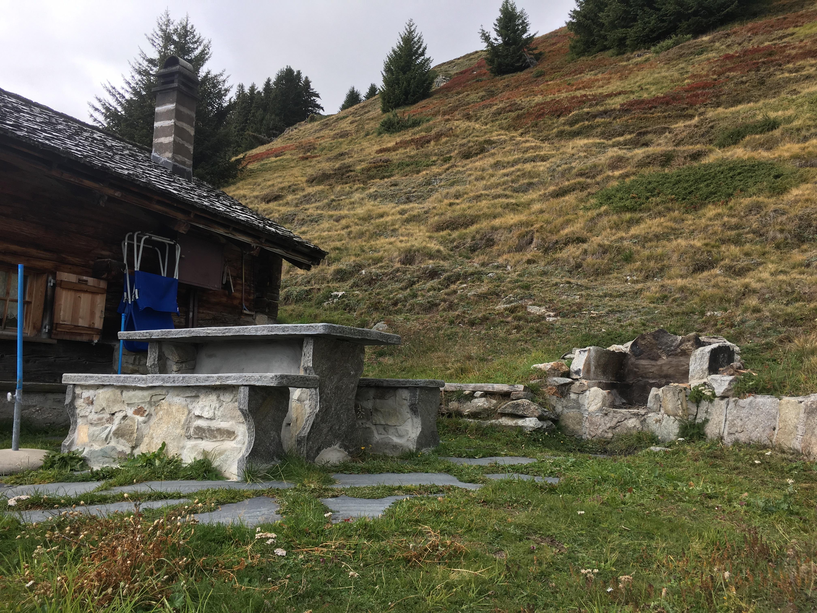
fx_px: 684
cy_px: 306
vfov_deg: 48.2
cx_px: 408
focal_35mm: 29
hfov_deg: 61.7
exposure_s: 1/587
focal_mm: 4.15
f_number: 2.2
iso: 25
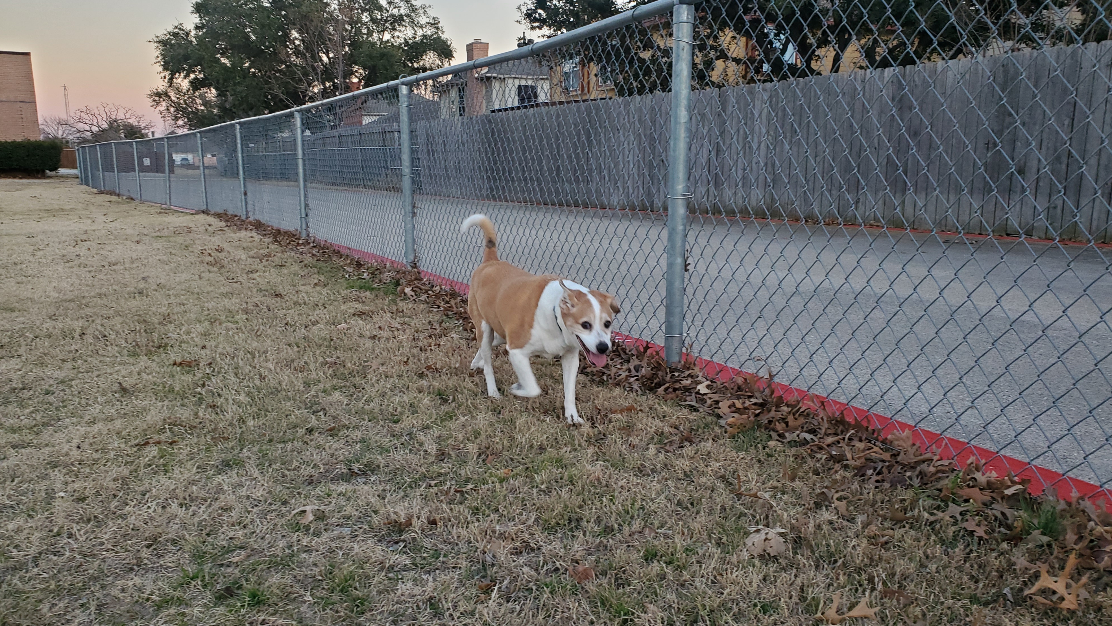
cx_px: 563
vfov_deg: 40.1
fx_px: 855
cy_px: 358
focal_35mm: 29
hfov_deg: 66.1
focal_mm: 4.3
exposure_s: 1/120
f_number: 2.4
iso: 125
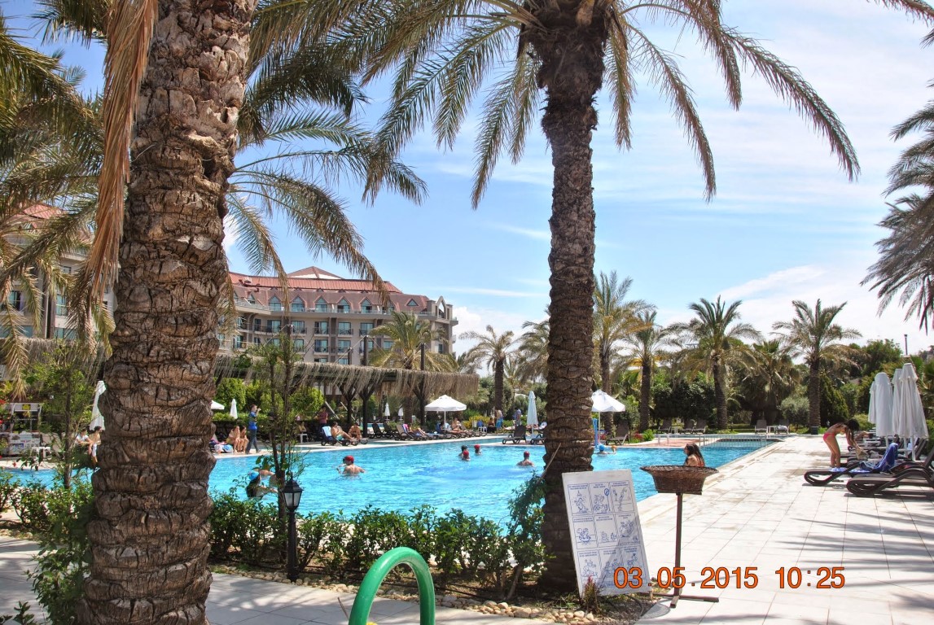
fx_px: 701
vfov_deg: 48.1
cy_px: 312
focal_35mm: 27
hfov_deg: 67.3
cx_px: 467
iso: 100
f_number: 8
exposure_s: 1/250
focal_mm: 18
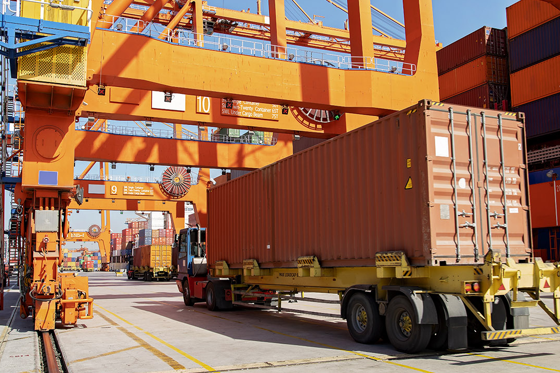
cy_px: 196
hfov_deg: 49.5
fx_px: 607
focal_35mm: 39
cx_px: 295
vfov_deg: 34.2
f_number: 7.1
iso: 160
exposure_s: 1/125
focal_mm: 28
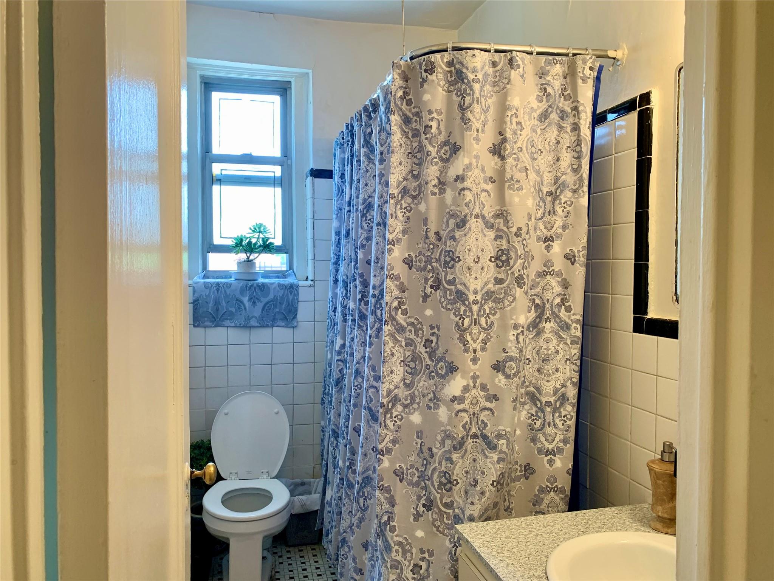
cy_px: 290
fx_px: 581
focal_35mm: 26
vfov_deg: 53.1
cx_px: 387
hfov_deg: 67.3
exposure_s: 1/60
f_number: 1.8
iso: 80
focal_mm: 4.25
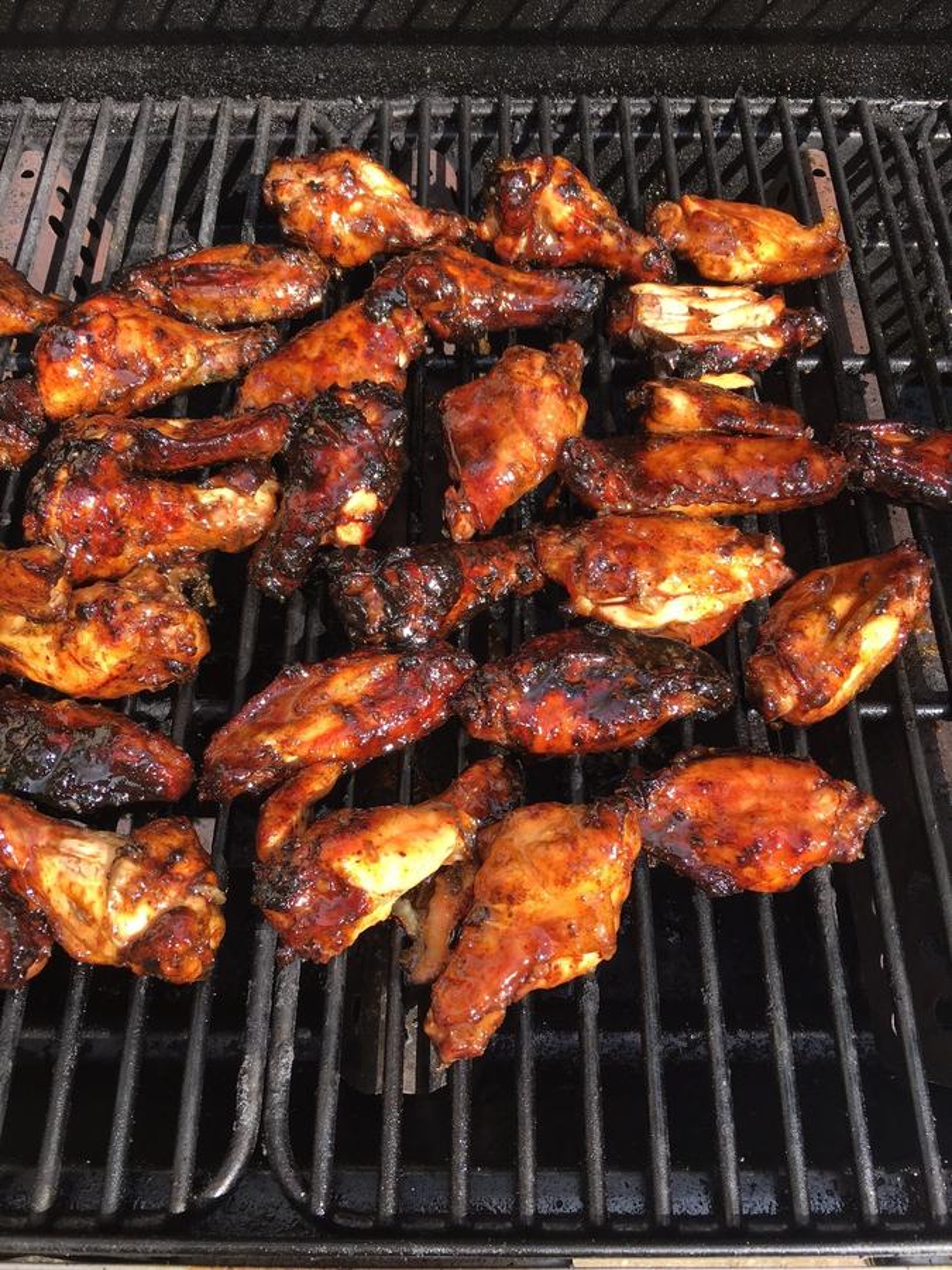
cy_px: 635
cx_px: 476
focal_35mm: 29
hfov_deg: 48.2
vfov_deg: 61.7
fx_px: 1063
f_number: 2.2
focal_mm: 4.15
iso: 25
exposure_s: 1/530
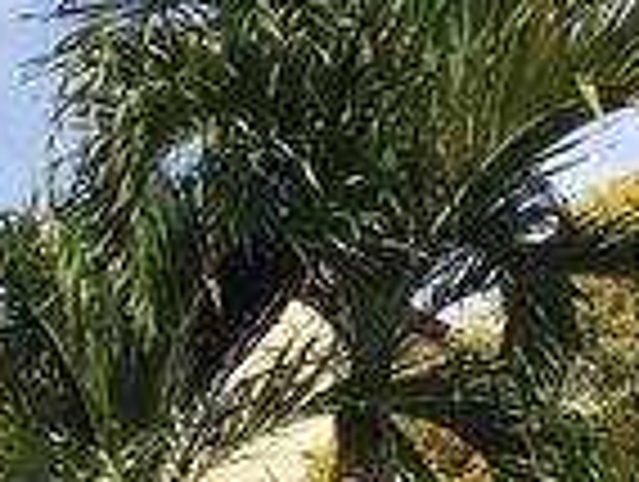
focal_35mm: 102
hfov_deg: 18.1
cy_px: 759
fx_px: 1886
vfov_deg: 13.6
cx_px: -162
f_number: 2.2
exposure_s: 1/1326
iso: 25
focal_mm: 4.15
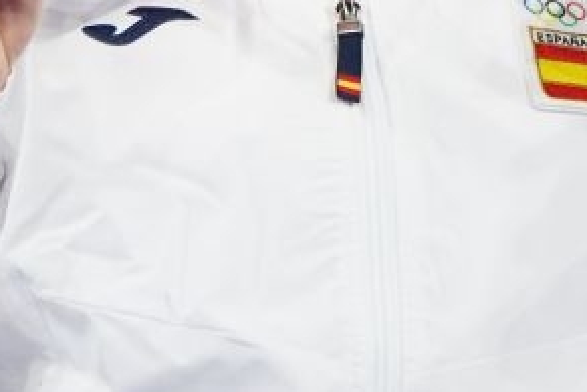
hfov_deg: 0.8
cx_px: 373
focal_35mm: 2472
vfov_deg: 0.6
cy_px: 46
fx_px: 40304
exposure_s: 1/400
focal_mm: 400
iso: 1600
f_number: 5.6
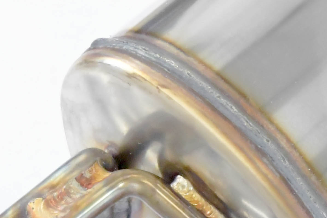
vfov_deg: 3.7
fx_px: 3306
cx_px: -22
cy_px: 432
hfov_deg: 5.6
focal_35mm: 364
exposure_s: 1/200
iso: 4000
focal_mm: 52
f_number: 10
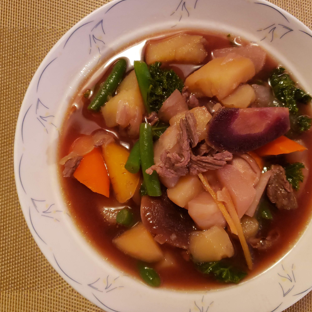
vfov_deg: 52.5
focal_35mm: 31
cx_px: 180
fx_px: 316
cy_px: 156
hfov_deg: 52.3
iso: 400
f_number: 1.5
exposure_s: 1/24
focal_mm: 4.3
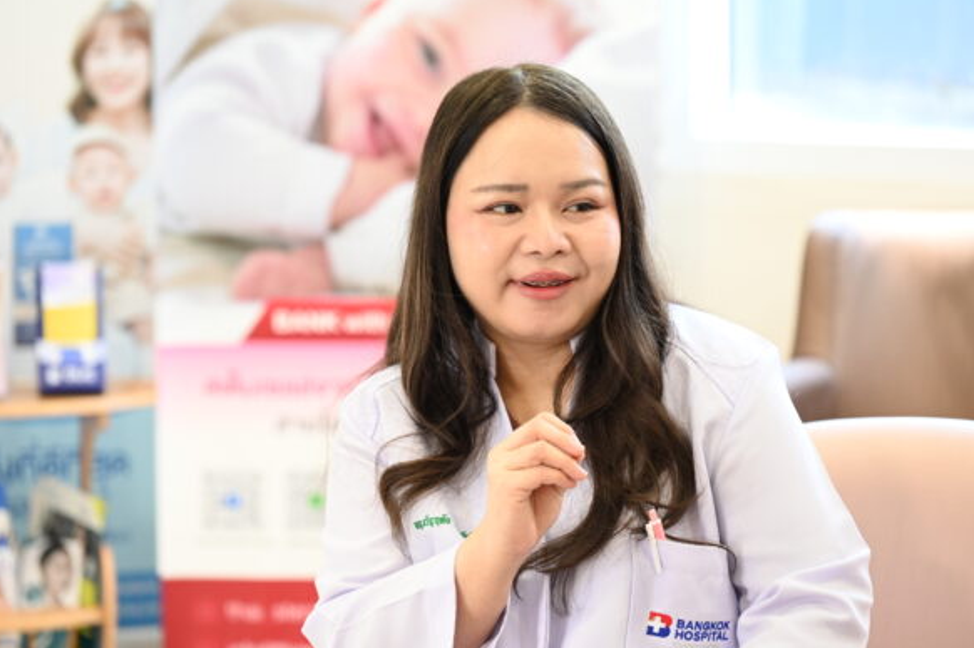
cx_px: 467
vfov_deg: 11.3
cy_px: 335
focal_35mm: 121
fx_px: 3271
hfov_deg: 16.9
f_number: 4
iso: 1250
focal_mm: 110
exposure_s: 1/80
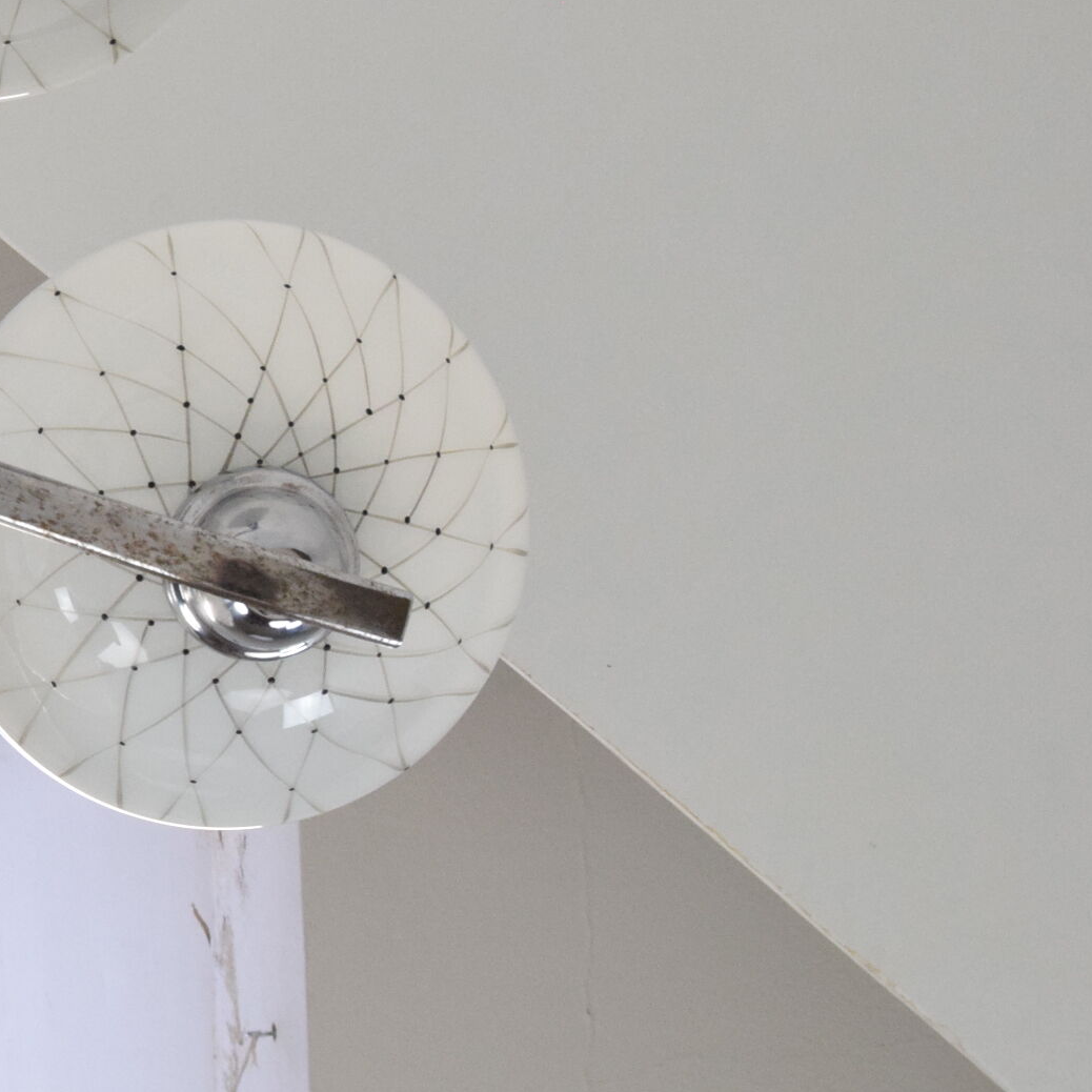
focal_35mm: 103
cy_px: 371
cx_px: -453
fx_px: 3676
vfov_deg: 16.9
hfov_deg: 15.8
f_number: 10
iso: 1600
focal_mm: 28
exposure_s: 1/160
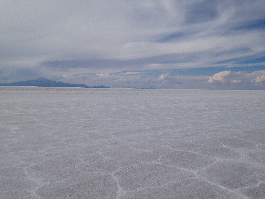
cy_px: 100
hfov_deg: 55.4
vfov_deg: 42.9
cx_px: 132
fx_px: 253
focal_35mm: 33
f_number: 2.4
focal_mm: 4.12
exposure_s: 1/3876
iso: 50
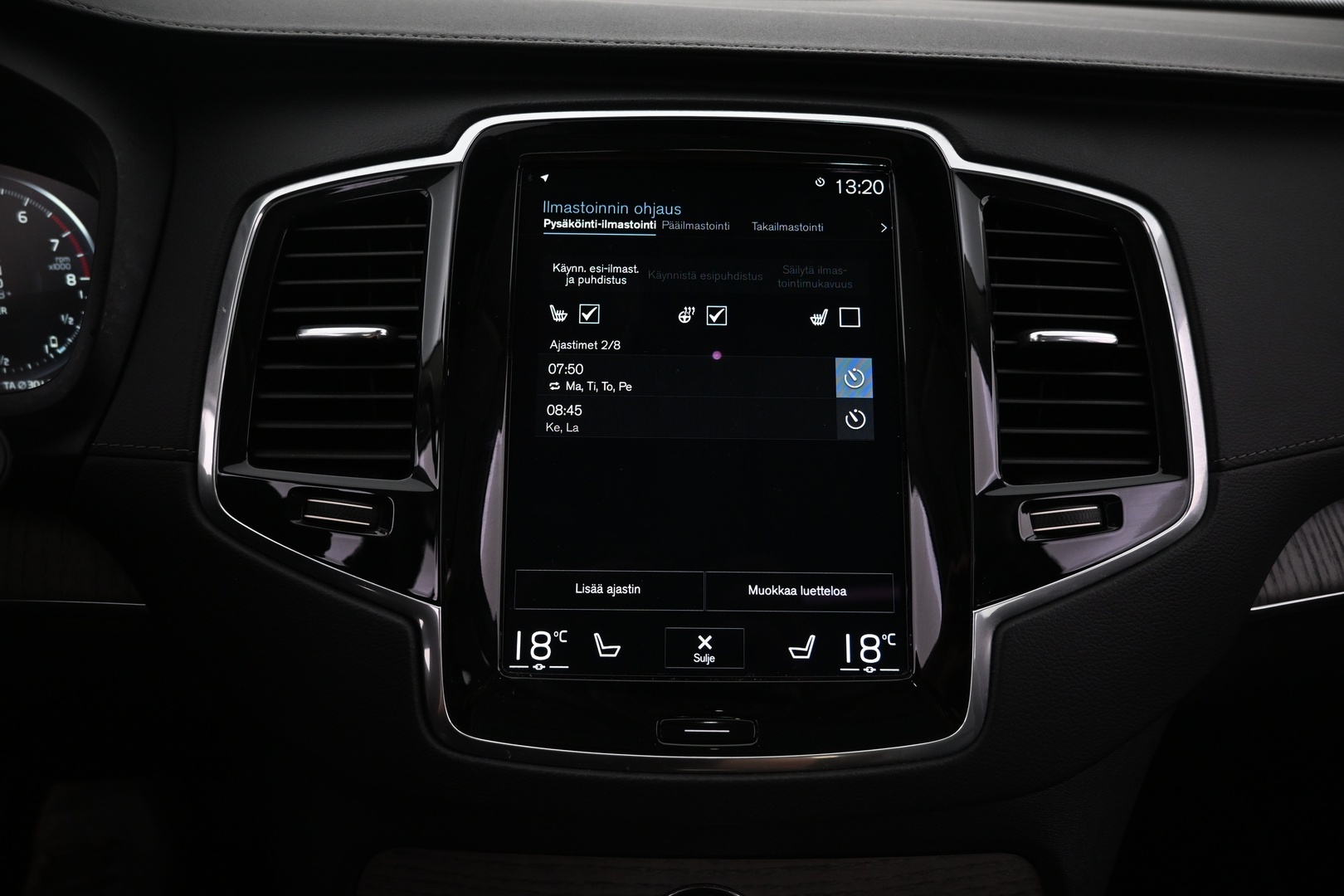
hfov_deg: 73.7
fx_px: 896
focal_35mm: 24
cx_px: 672
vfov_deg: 53.1
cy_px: 448
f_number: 3.5
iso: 720
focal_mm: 16
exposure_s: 1/25
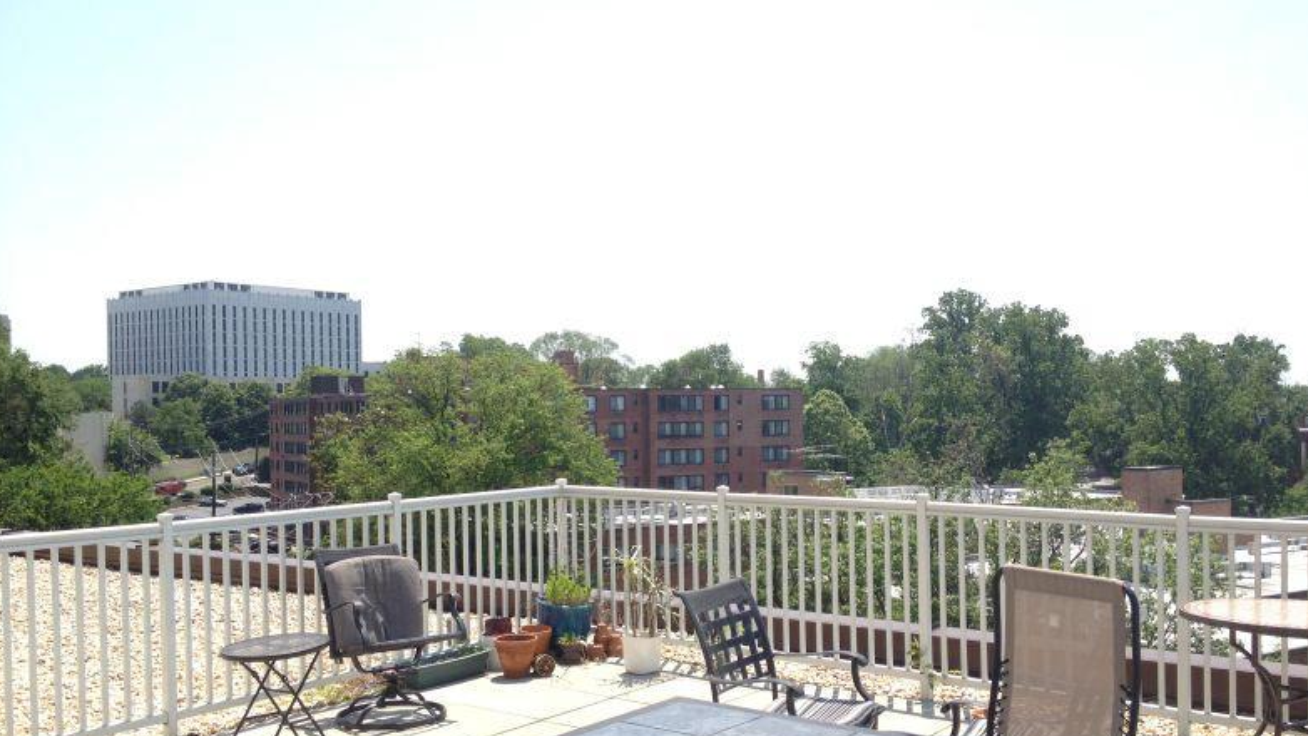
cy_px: 432
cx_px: 664
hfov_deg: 51.6
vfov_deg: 30.4
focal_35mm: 39
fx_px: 1353
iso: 50
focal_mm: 4.28
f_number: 2.4
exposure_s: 1/1042
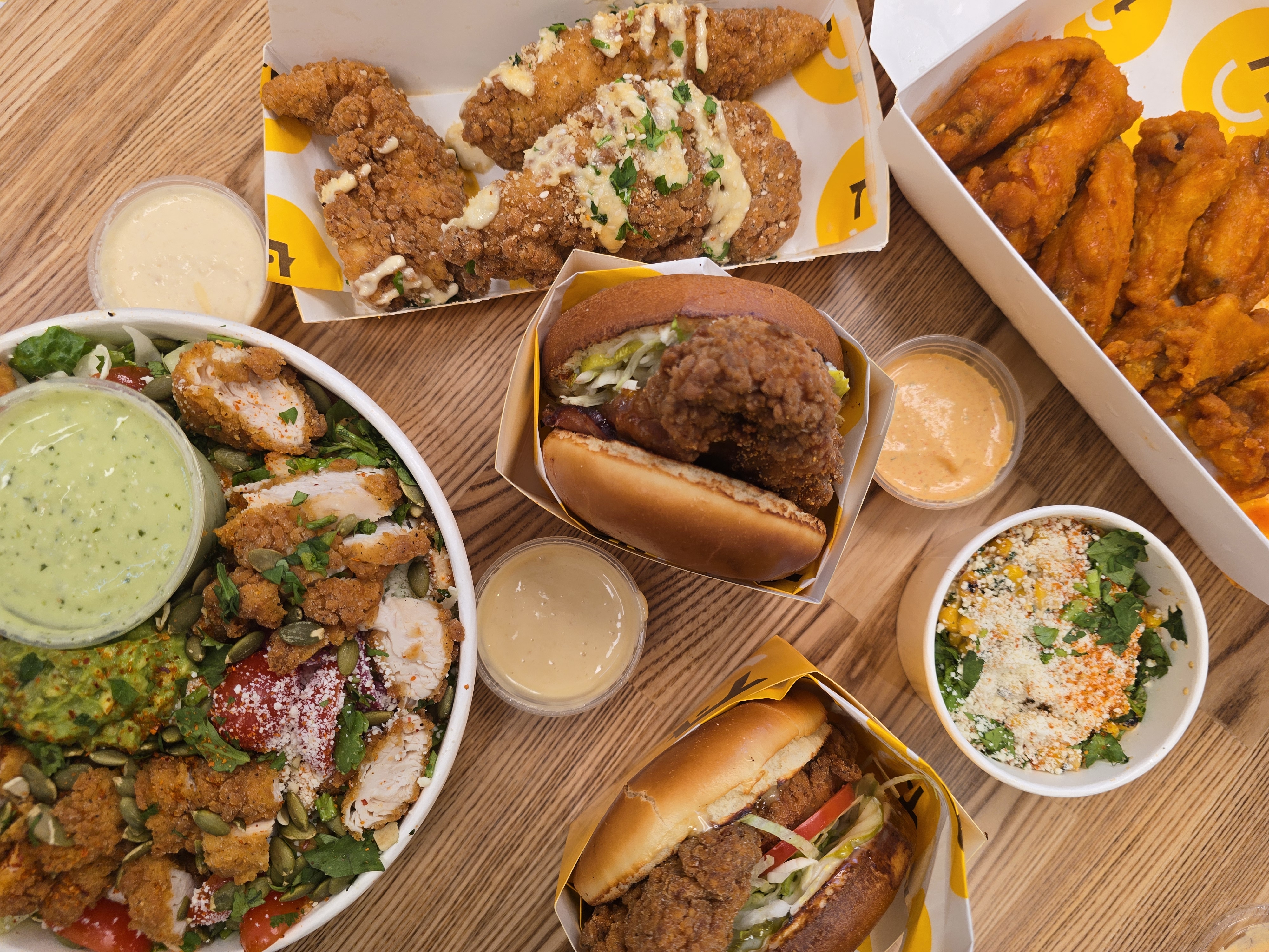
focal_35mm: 23
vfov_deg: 58.9
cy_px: 476
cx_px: 634
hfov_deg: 73.9
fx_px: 843
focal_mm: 6.3
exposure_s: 1/60
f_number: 1.7
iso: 40
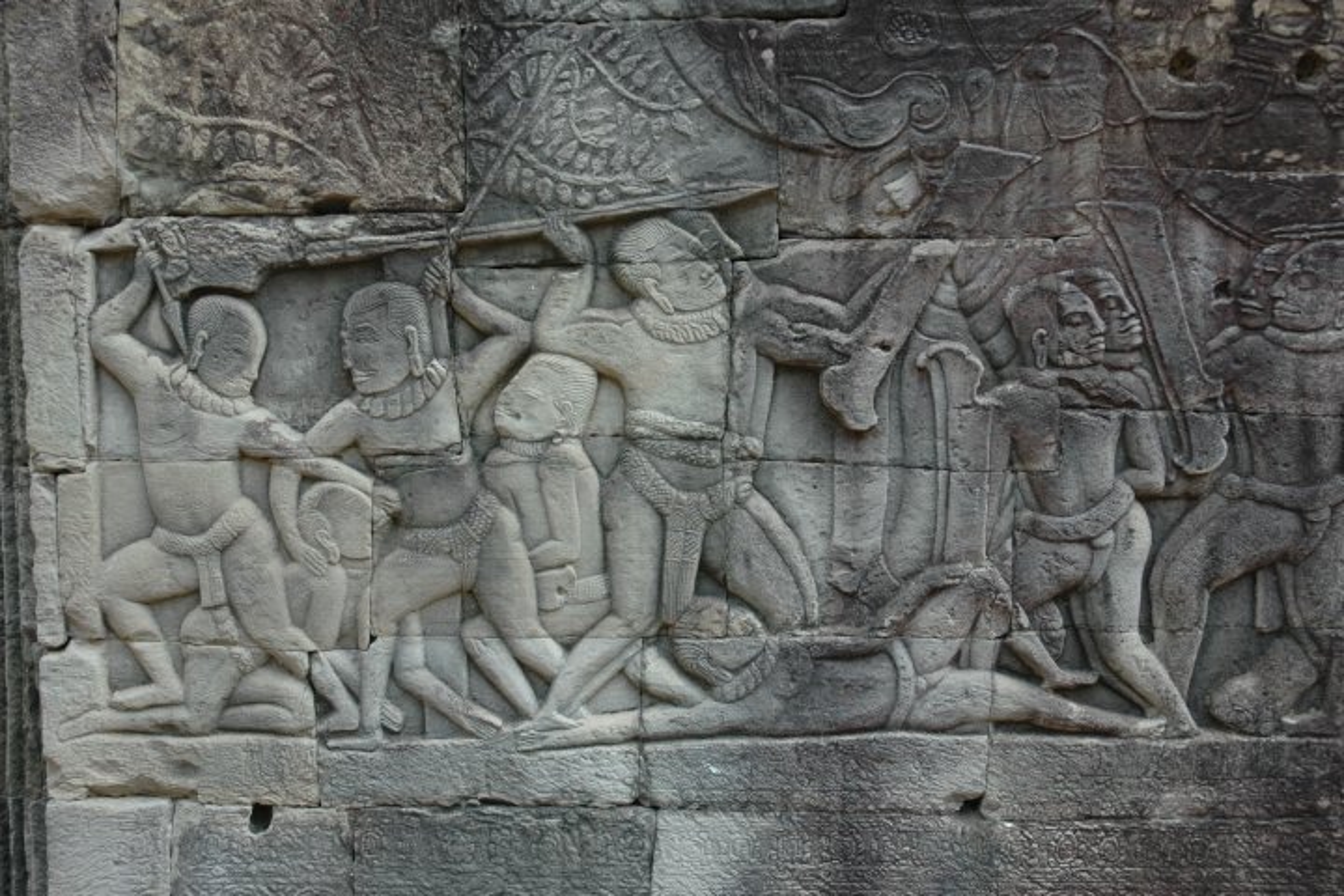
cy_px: 448
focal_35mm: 40
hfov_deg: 47.9
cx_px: 672
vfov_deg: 33.0
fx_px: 1512
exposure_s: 1/100
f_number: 5
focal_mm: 27
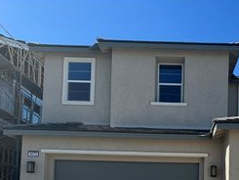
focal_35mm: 49
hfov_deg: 37.5
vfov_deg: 28.0
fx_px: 338
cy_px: 180
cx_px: 190
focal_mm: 6.76
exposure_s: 1/4049
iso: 80
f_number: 1.78
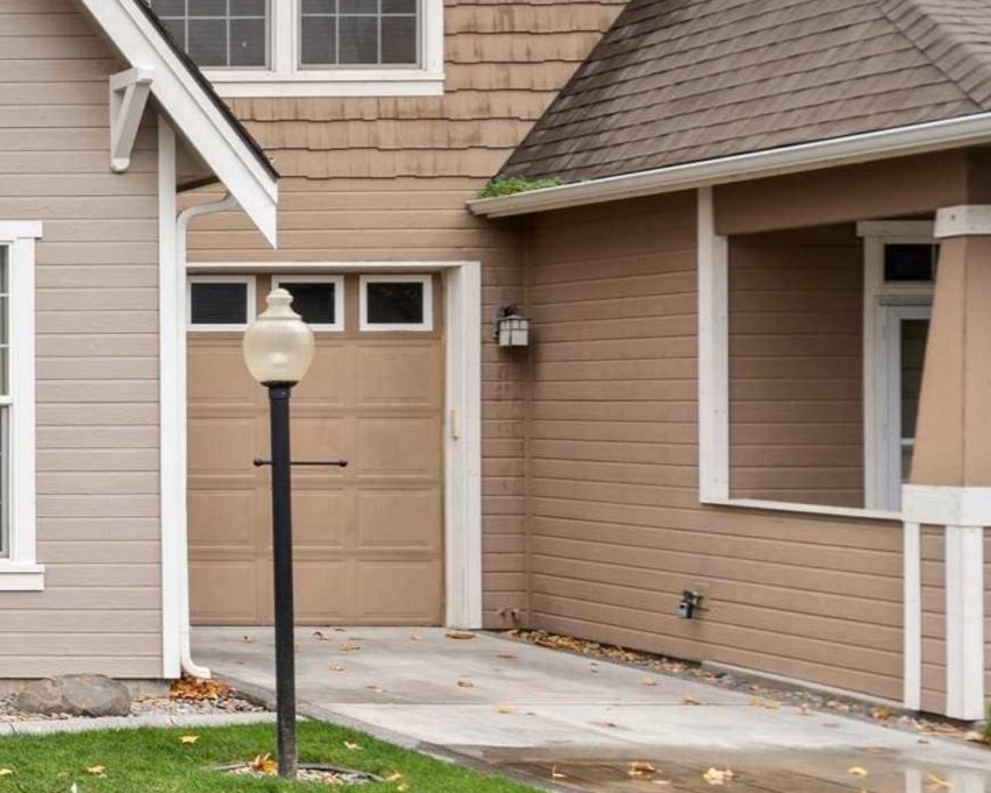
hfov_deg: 21.2
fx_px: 1935
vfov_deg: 23.1
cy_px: 370
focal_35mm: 66
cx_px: -706
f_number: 7.1
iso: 100
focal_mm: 20
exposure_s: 1/80
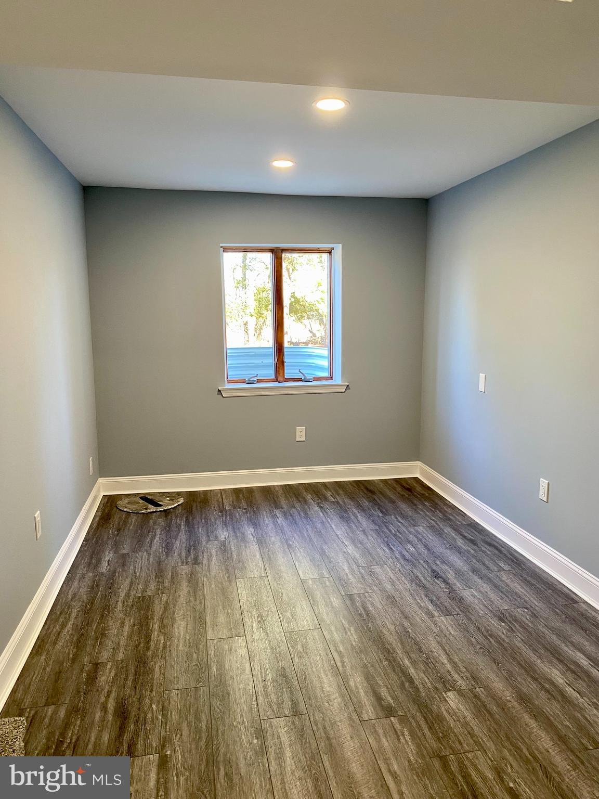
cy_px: 400
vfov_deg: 67.3
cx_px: 300
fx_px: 600
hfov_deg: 53.1
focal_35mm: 26
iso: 125
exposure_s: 1/60
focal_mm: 4.25
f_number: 1.8
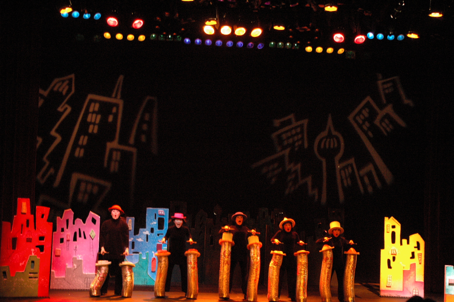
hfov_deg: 29.9
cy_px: 151
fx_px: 850
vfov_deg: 20.1
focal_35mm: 68
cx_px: 227
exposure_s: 1/15
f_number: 6.3
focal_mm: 45
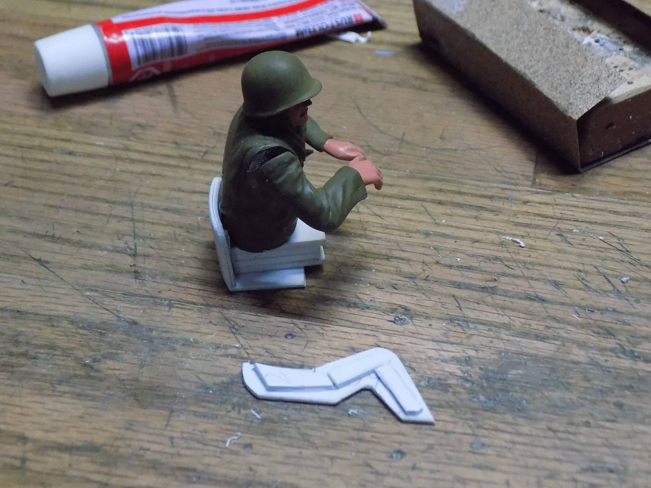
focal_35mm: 52
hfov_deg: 36.8
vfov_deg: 28.0
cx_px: 326
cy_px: 244
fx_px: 978
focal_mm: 9.3
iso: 800
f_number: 3.9
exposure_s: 1/125
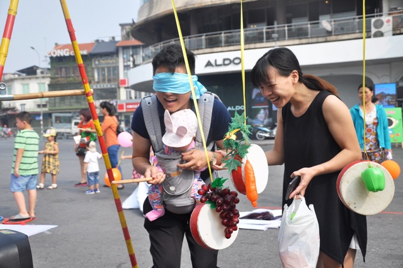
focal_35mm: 45
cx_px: 202
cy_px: 134
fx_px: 503
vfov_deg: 29.8
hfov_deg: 43.7
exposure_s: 1/640
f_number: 5
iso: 200
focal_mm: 30
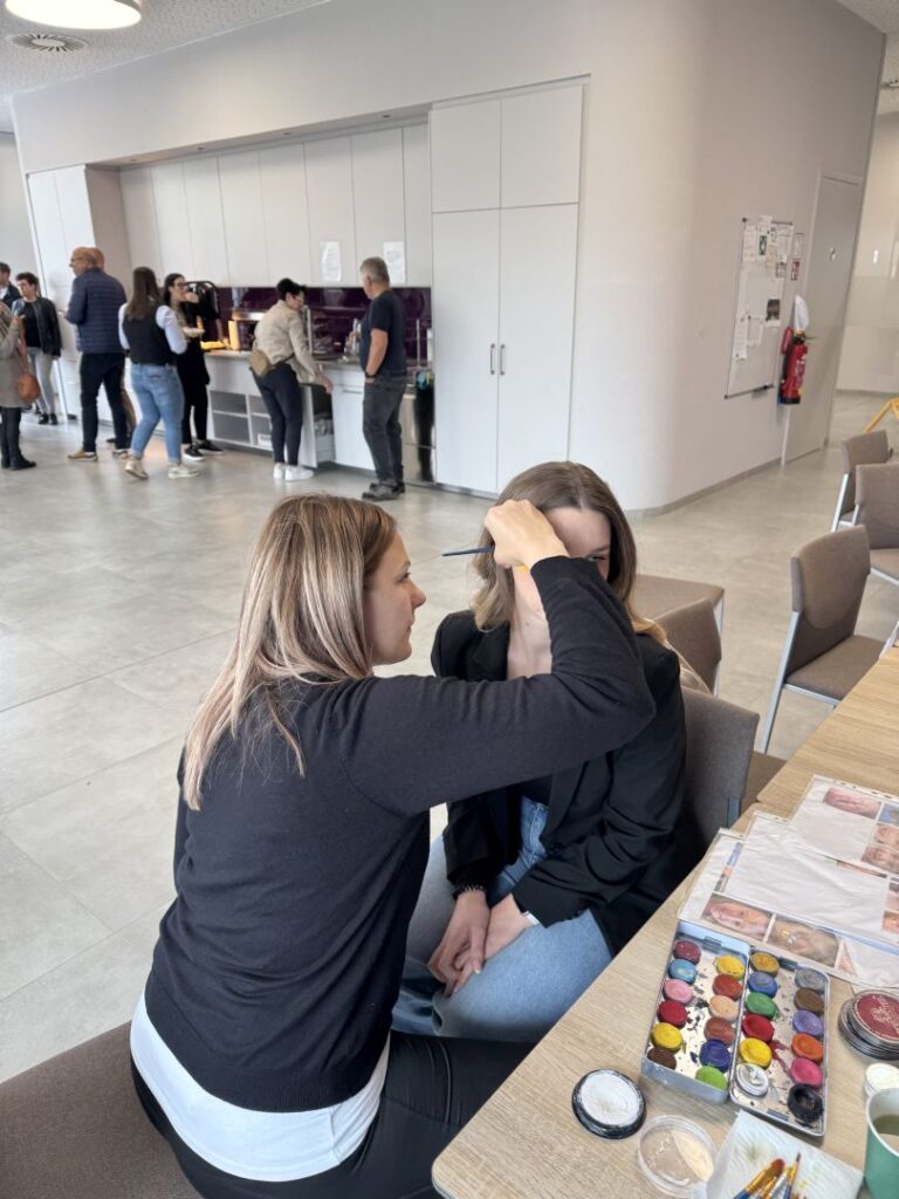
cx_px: 450
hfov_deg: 56.8
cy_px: 600
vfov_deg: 71.6
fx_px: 831
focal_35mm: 24
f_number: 1.78
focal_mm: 6.76
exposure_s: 1/100
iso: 80
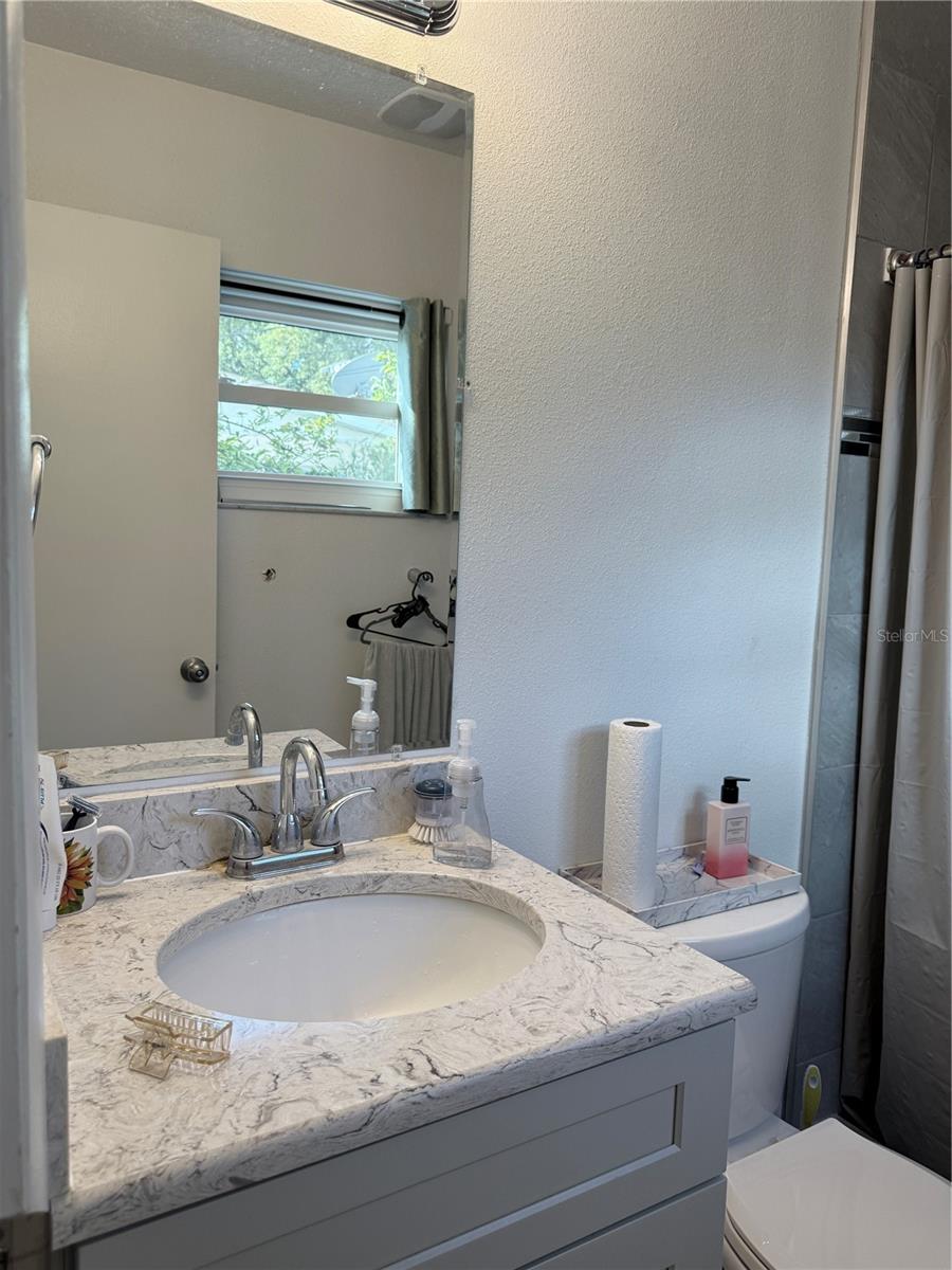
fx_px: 880
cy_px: 635
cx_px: 476
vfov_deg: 71.6
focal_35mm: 24
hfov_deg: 56.8
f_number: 1.78
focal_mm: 6.76
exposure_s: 1/120
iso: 125
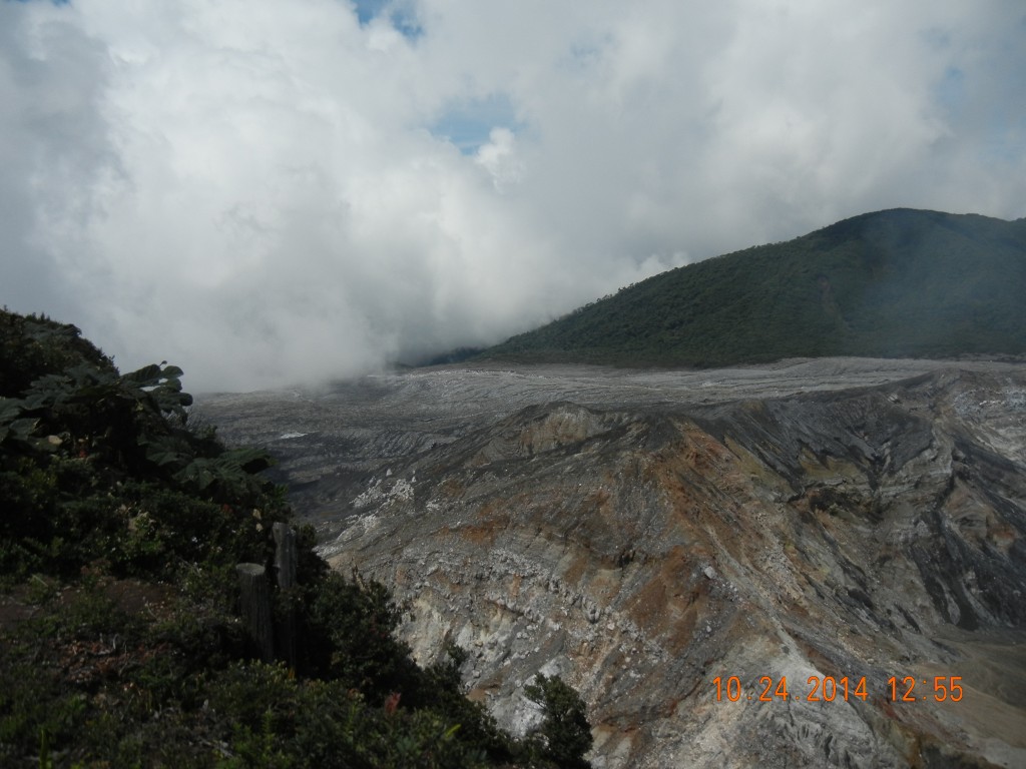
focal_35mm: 30
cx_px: 513
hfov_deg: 60.0
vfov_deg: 46.8
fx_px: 889
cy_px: 384
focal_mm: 5.4
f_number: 7
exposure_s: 1/1218
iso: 160
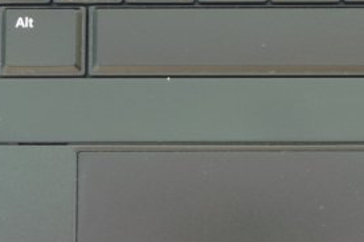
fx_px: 1546
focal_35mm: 153
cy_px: -40
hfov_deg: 13.4
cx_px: 230
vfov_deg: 8.9
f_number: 4
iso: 200
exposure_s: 1/80
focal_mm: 13
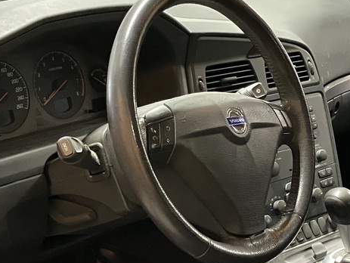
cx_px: 262
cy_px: 234
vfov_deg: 16.8
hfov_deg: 22.3
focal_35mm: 87
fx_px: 880
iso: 400
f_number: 1.8
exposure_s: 1/30
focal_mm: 3.99
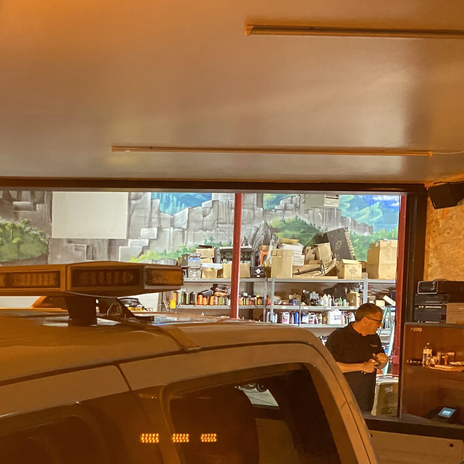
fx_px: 758
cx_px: -6
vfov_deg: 33.3
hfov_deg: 31.3
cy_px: 349
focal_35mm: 50
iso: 500
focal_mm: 4.25
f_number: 1.8
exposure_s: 1/50
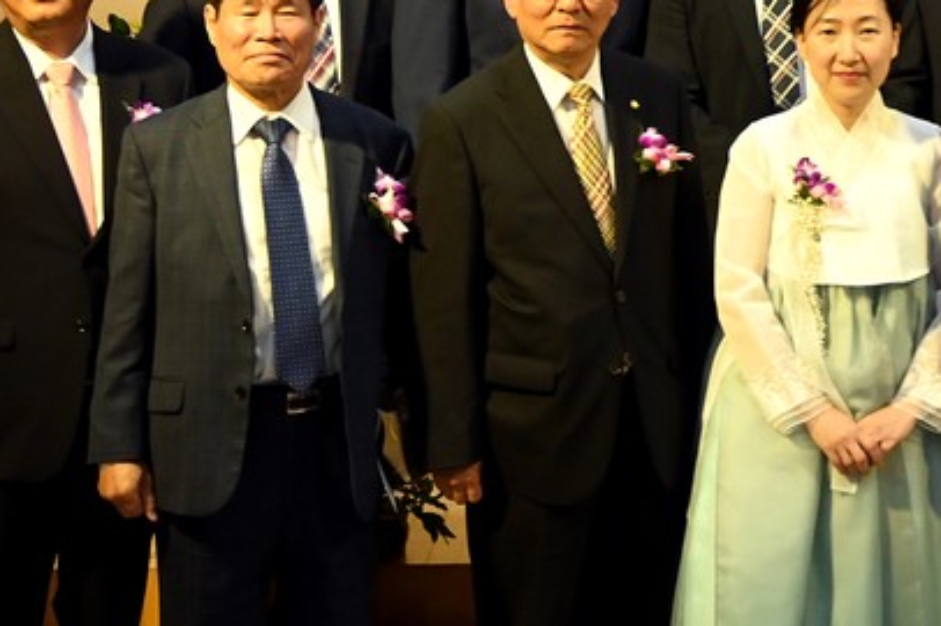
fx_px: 3274
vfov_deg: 10.7
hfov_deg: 16.1
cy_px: -201
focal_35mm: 125
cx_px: 925
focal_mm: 26.5
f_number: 4.5
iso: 1250
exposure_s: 1/125
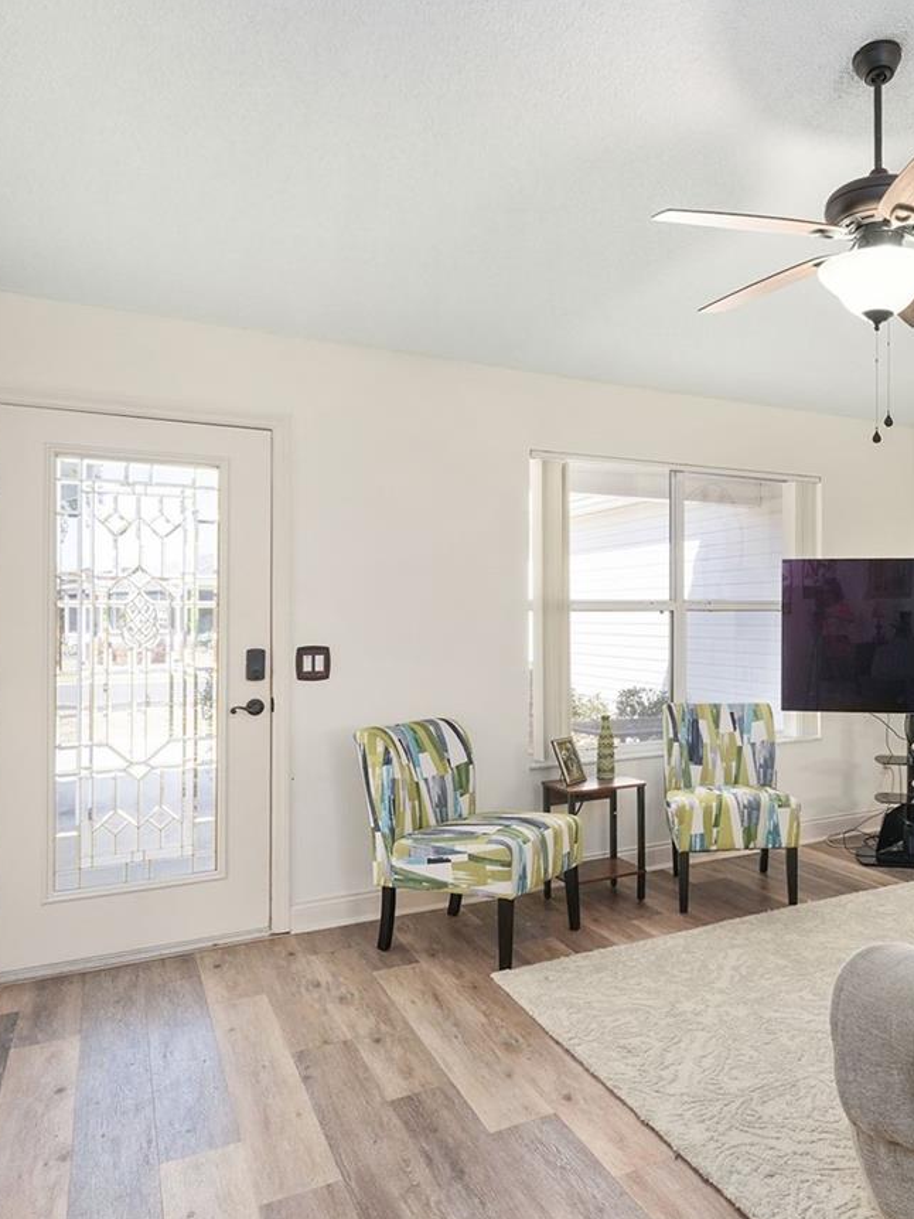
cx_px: 681
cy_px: 651
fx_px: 880
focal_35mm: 25
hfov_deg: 52.6
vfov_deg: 69.3
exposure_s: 1/15
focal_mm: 14
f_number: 7.1
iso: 400
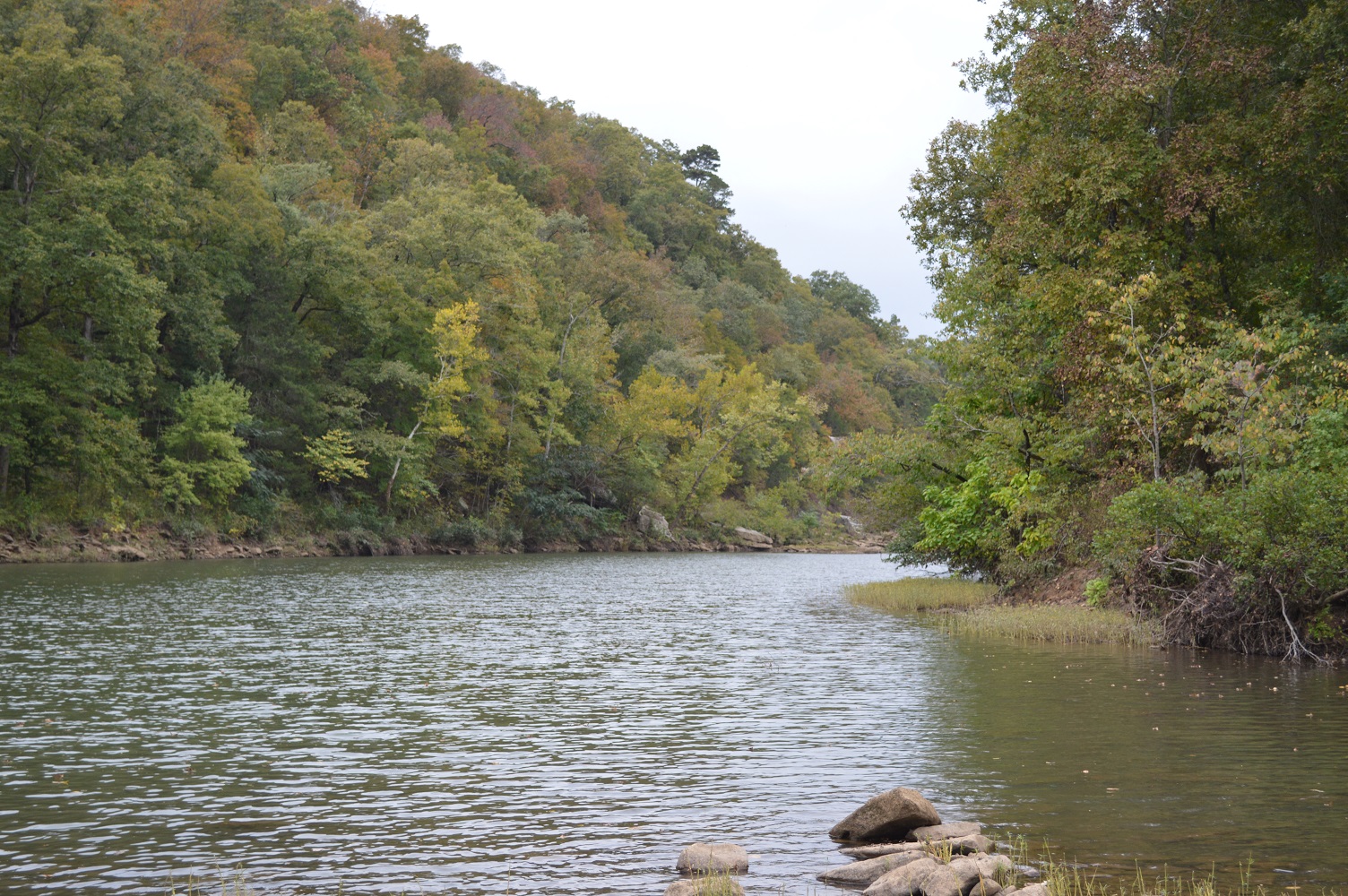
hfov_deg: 37.9
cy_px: 448
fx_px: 1964
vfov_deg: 25.7
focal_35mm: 52
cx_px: 674
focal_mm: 35
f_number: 5.6
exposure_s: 1/125
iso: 280
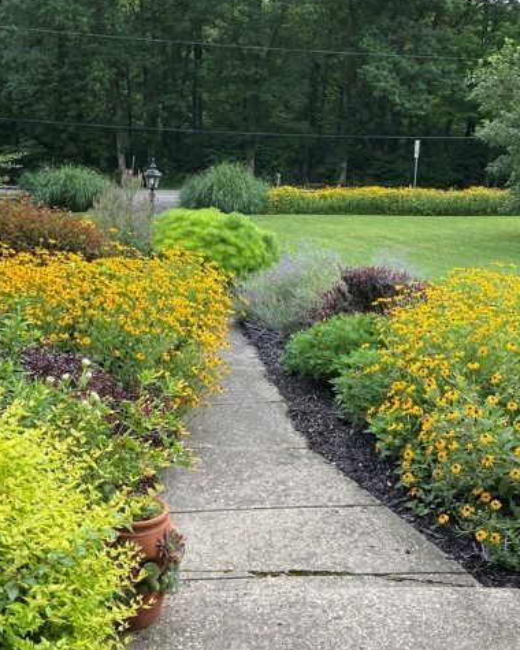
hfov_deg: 36.5
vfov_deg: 44.3
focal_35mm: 41
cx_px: 257
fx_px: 789
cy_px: 233
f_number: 1.8
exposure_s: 1/121
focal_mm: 4.25
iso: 64
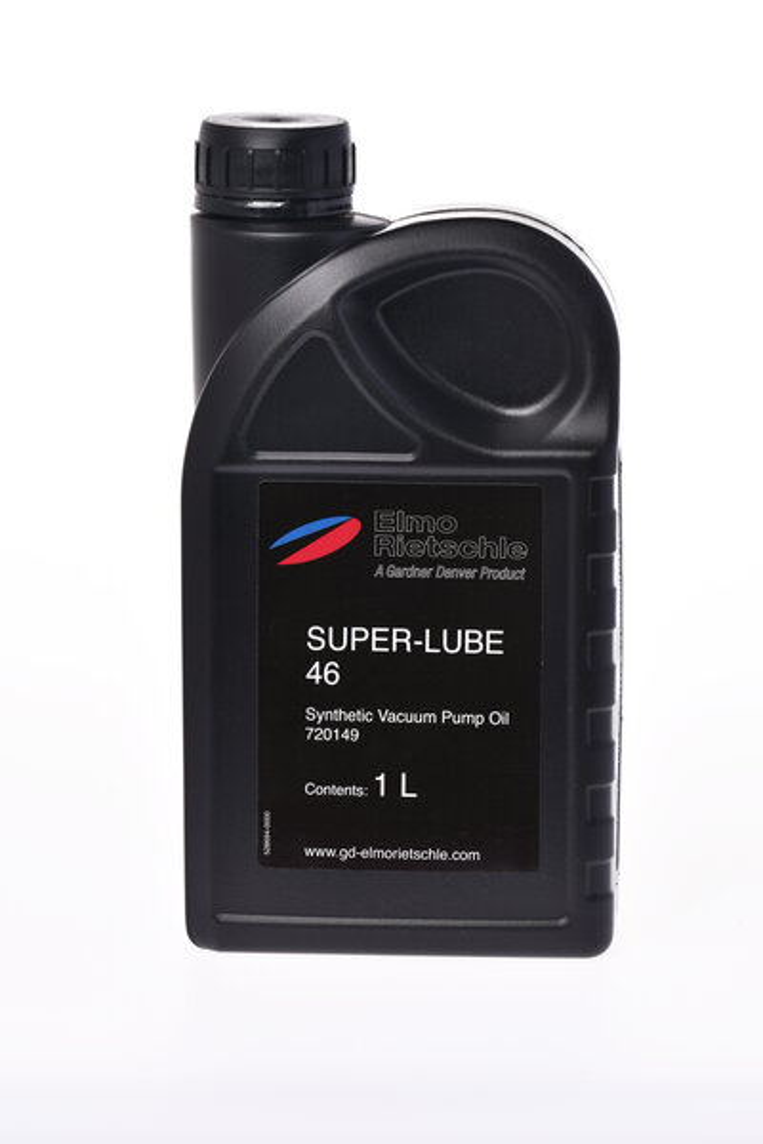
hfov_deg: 7.2
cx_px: 382
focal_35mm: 192
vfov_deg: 10.7
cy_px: 572
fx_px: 6104
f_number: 18
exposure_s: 1/100
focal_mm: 160
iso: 100
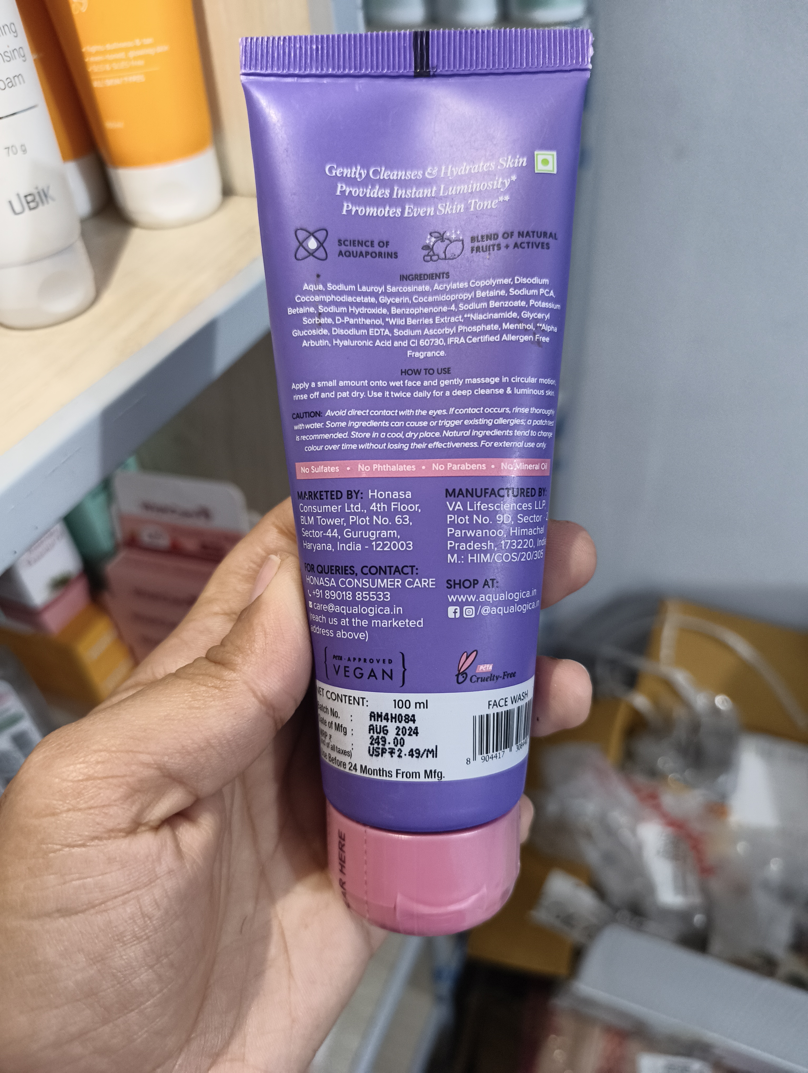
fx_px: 745
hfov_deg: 56.9
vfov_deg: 71.5
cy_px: 536
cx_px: 404
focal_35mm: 24
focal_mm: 5.56
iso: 1328
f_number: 1.87
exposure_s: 1/50
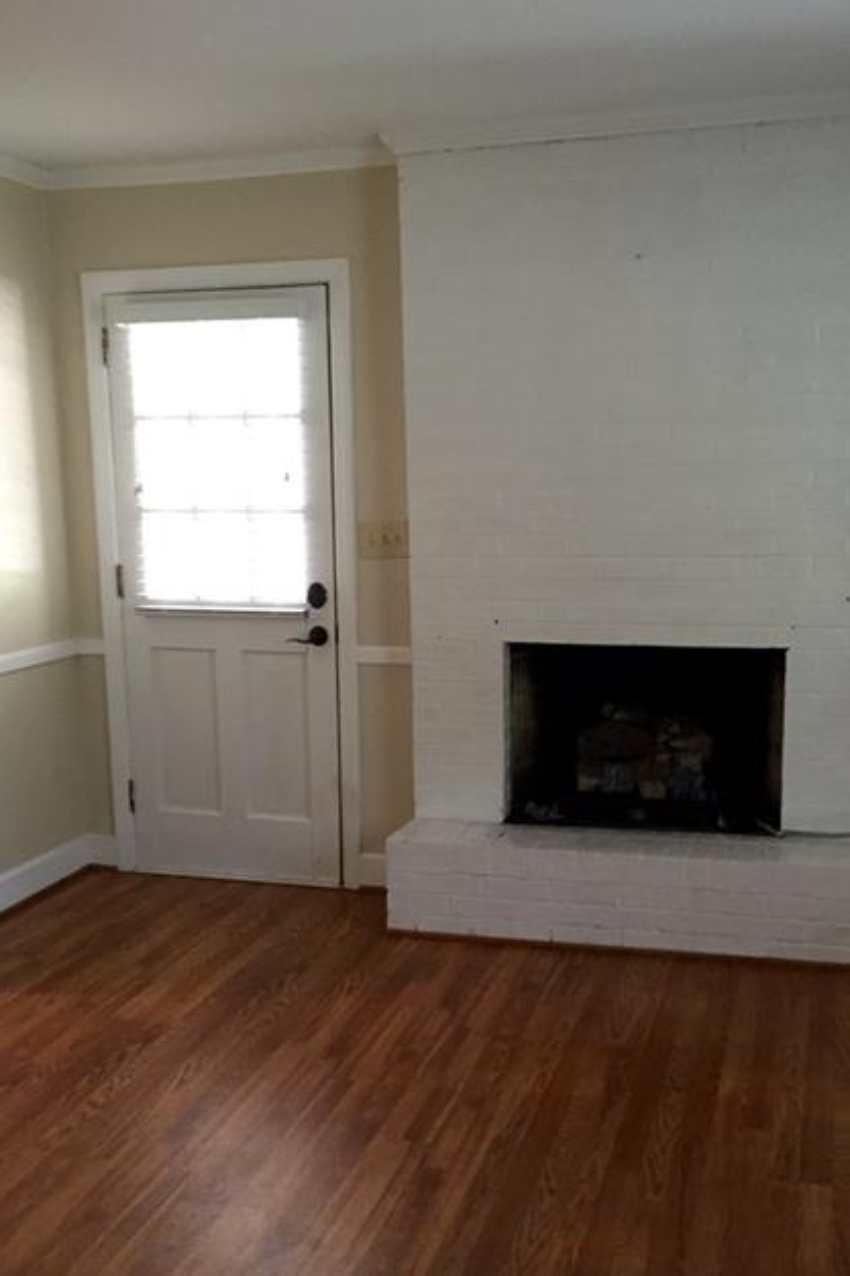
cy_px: 717
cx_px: 461
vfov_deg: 51.8
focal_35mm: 37
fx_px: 1311
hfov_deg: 35.9
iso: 250
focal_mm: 4.15
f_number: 2.2
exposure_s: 1/24
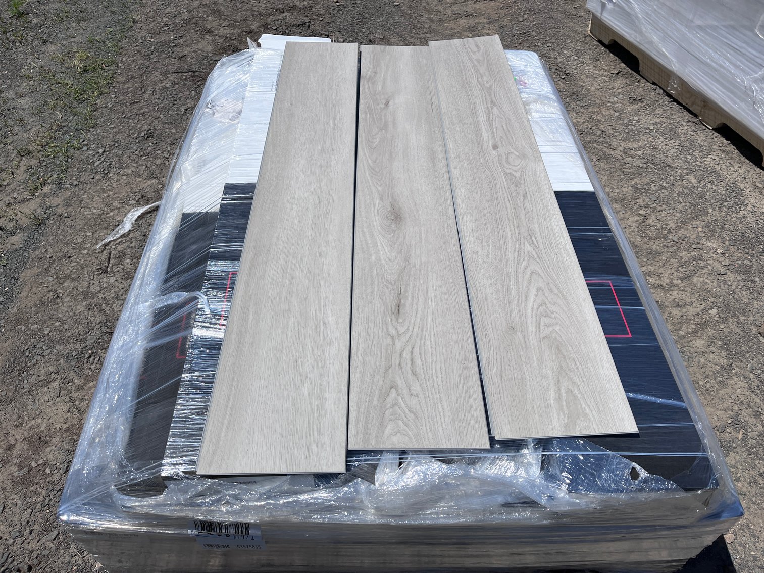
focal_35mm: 26
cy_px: 286
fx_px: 574
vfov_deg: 53.1
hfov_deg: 67.3
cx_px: 382
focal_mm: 5.1
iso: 50
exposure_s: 1/10870
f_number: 1.6
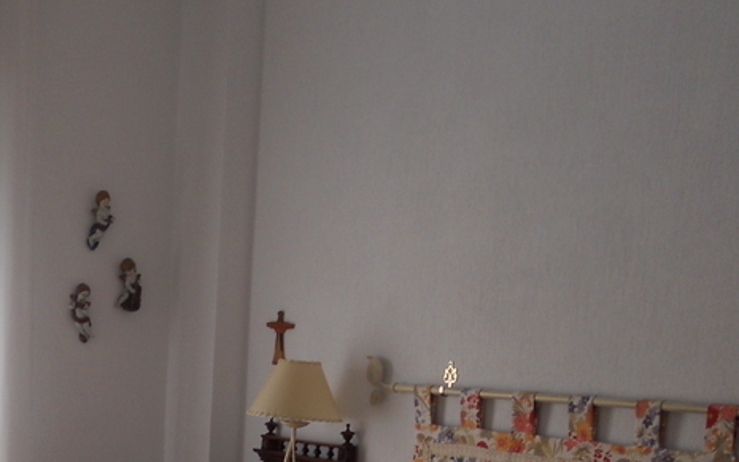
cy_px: 568
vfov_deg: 19.3
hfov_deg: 31.2
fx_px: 1269
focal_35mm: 63
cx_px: 97
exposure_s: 1/40
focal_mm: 4.9
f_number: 3.2
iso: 80
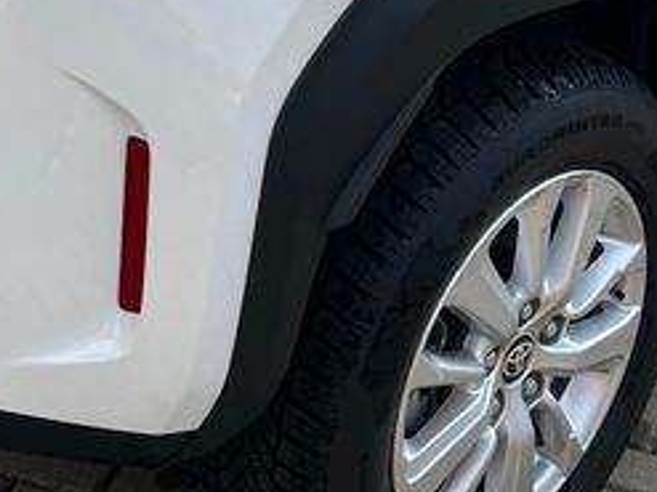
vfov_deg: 13.2
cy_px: -168
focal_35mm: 108
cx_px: 309
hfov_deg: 18.2
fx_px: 2049
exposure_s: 1/2101
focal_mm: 5.1
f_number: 1.6
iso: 50
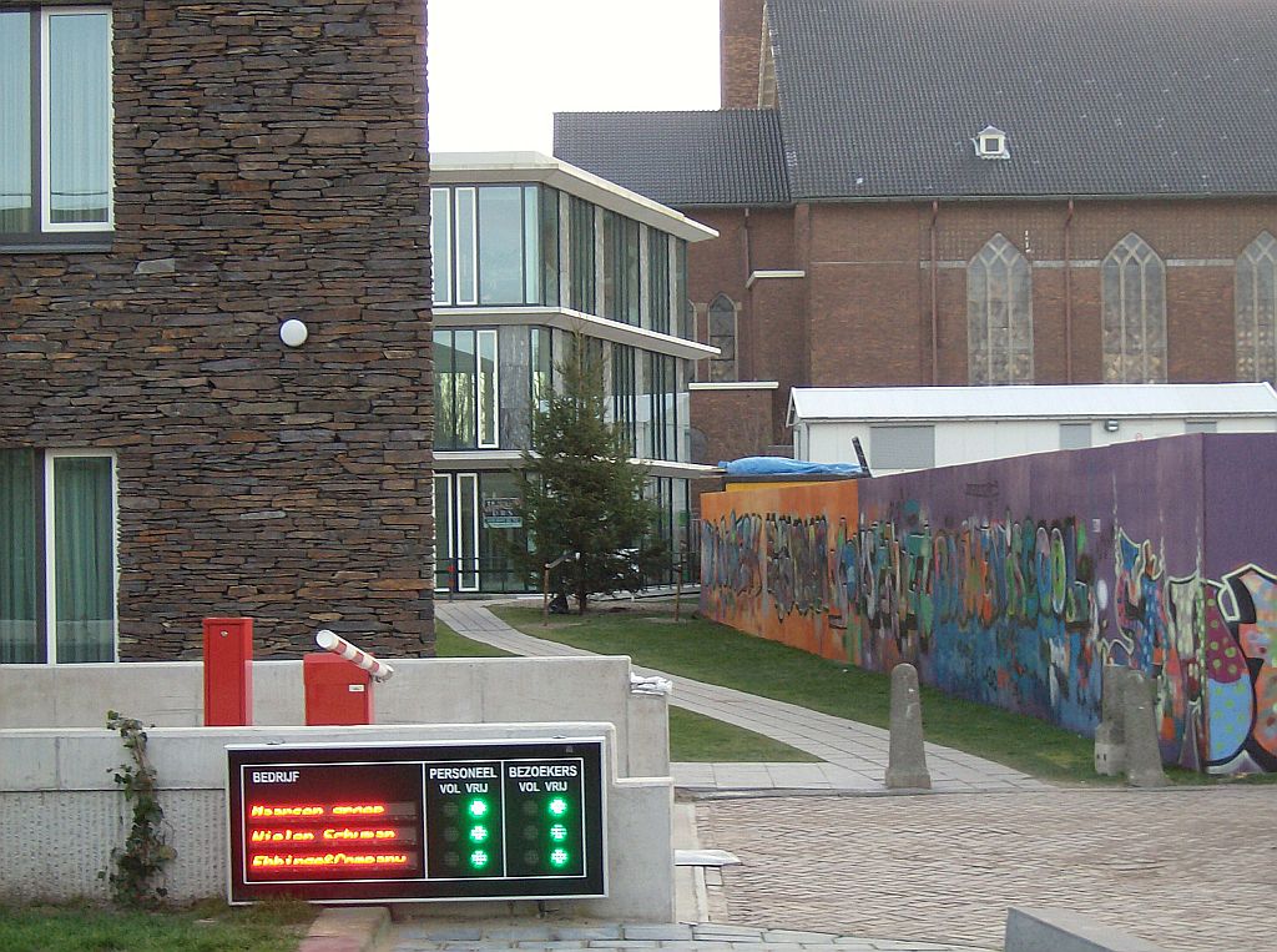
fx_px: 2576
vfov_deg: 20.9
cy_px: 476
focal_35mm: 70
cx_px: 638
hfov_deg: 27.8
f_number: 3.7
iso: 150
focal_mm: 11.6
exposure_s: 1/97.8
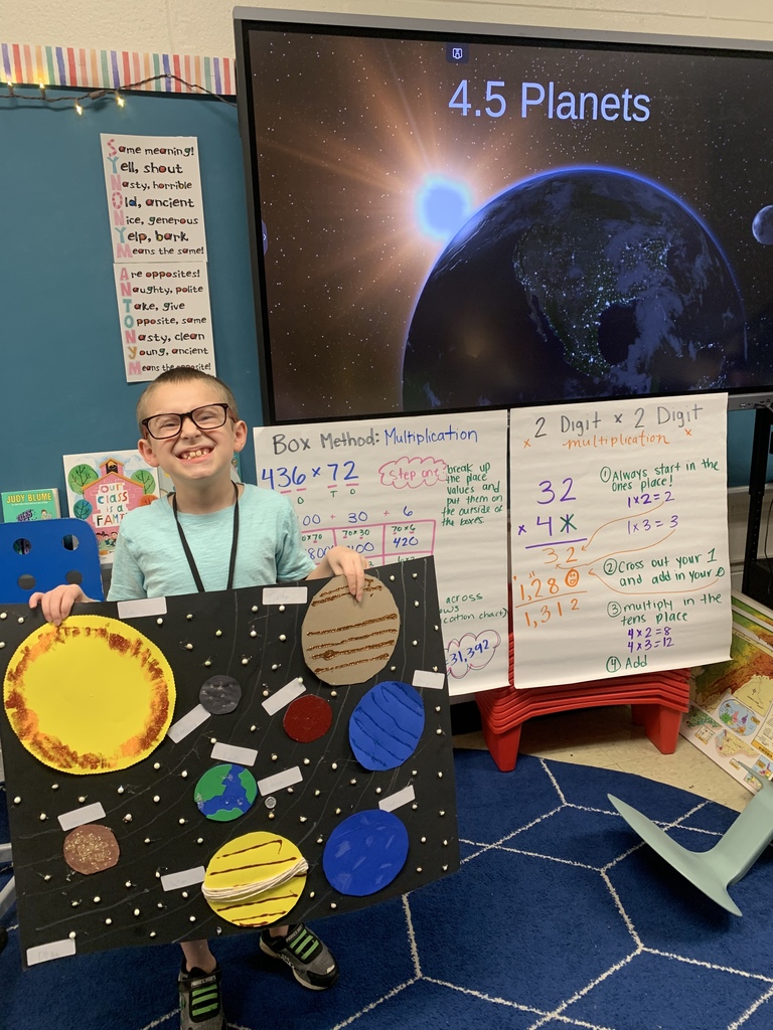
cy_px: 515
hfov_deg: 53.1
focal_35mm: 26
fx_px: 774
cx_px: 386
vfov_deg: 67.3
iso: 100
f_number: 1.8
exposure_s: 1/60
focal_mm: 4.25
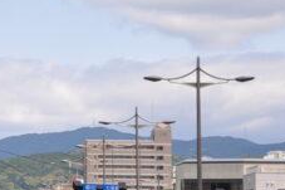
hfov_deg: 8.6
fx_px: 1740
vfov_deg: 6.2
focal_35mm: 220
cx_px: -363
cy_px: 65
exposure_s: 1/320
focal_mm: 32
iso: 200
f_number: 9
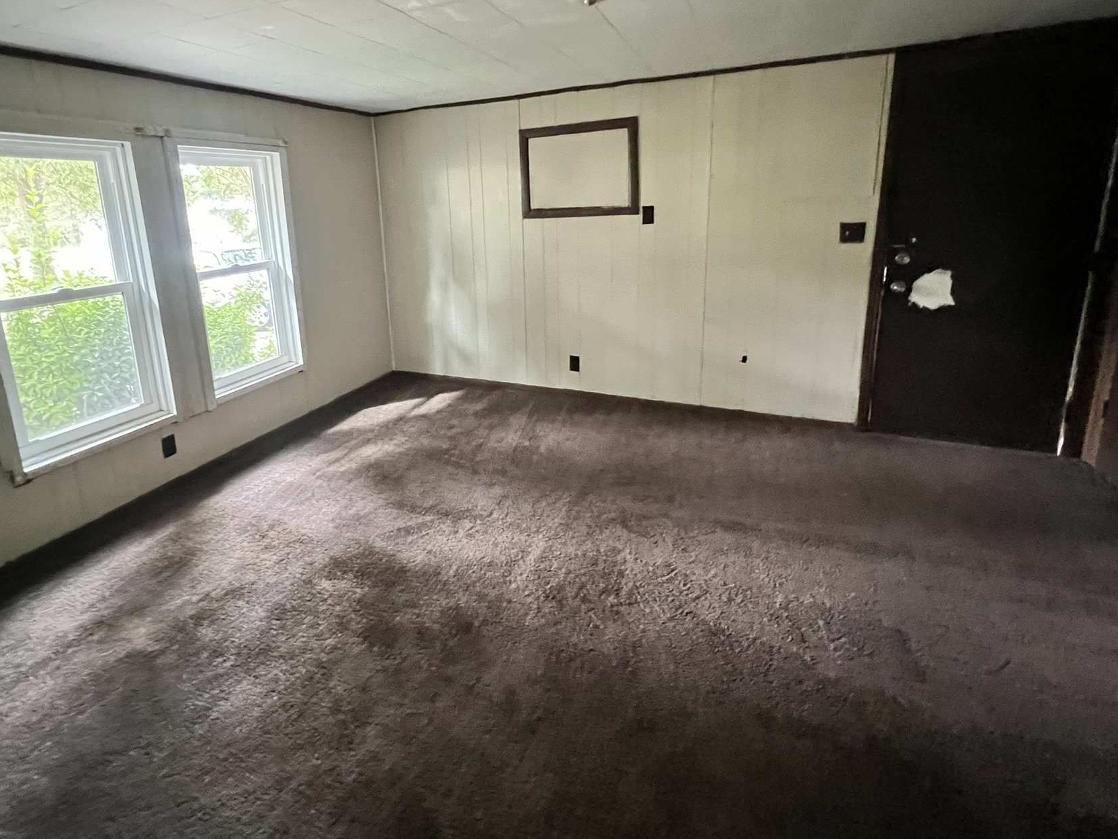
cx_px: 486
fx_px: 517
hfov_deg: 94.0
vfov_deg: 77.0
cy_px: 324
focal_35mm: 16
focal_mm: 1.57
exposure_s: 1/48
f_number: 1.8
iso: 1000
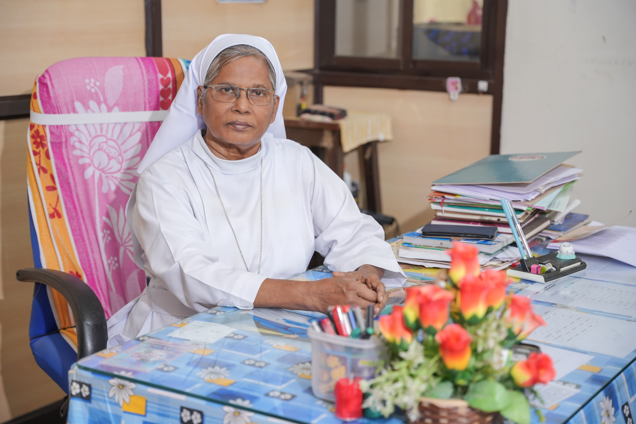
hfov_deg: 33.4
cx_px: 318
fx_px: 1060
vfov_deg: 22.6
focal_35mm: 60
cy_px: 212
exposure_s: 1/160
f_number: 2.8
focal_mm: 60
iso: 640
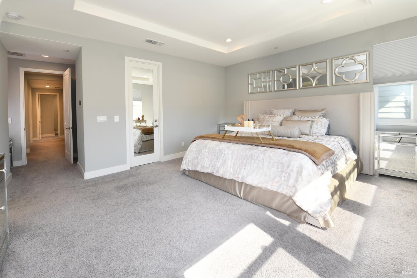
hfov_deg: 104.3
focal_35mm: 14
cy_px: 139
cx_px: 208
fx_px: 162
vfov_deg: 81.2
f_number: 7.1
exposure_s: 1/13
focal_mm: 14
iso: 320
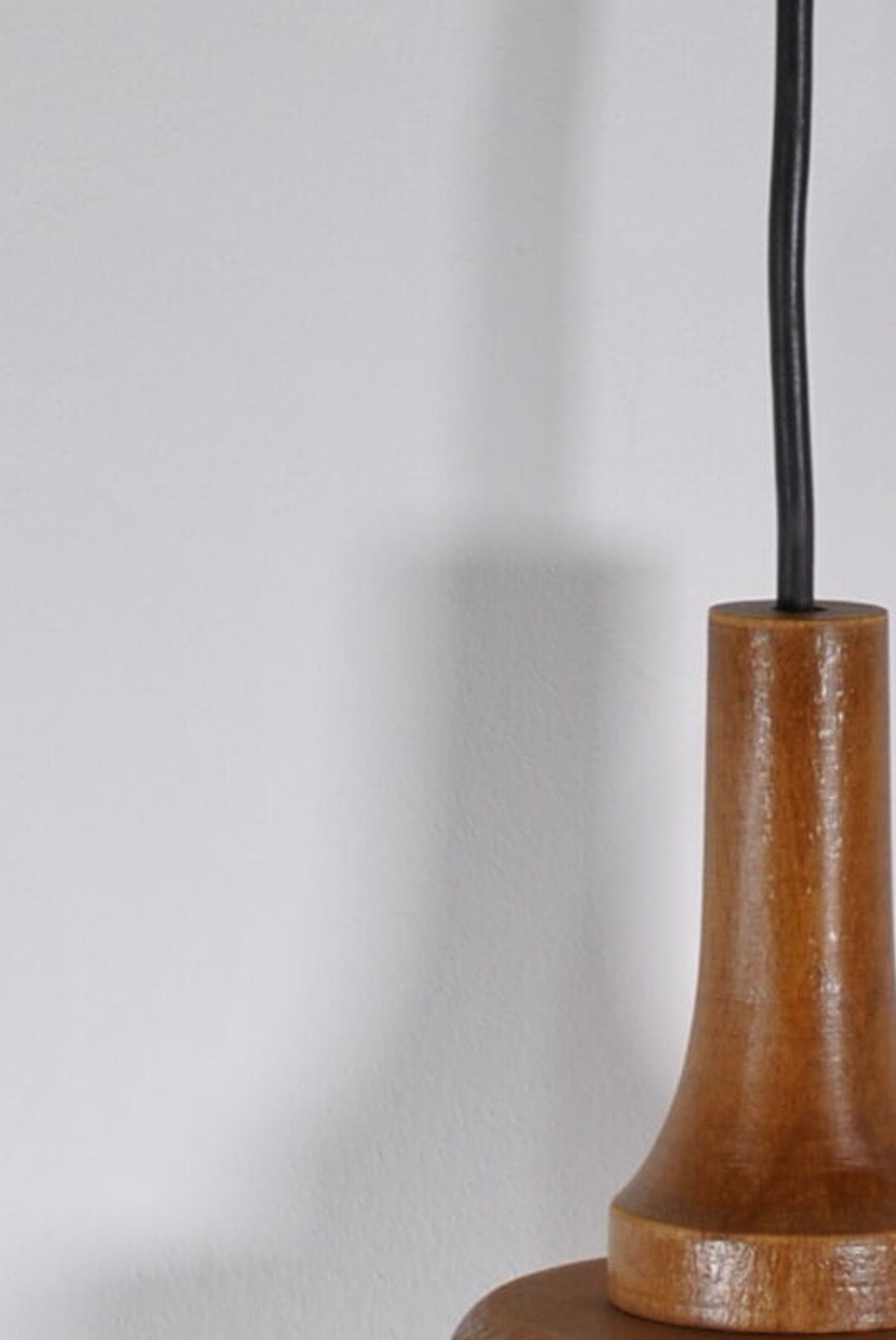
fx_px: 8191
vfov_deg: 9.3
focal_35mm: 220
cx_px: 869
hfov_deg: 6.2
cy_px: 255
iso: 100
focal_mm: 30
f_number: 4.5
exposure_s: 1/80
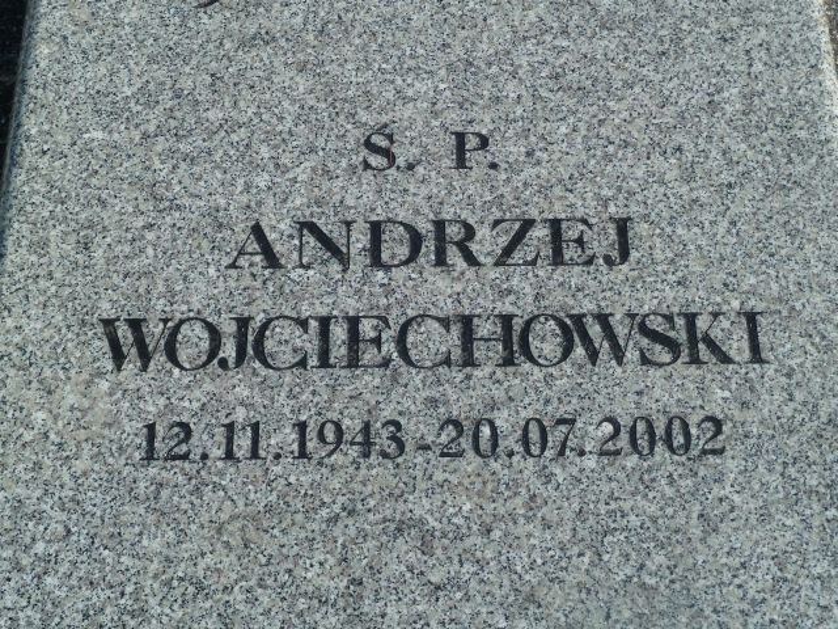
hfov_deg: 32.7
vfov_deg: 24.8
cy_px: 314
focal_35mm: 59
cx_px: 419
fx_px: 1428
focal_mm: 9.7
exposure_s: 1/400
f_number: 3.9
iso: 80
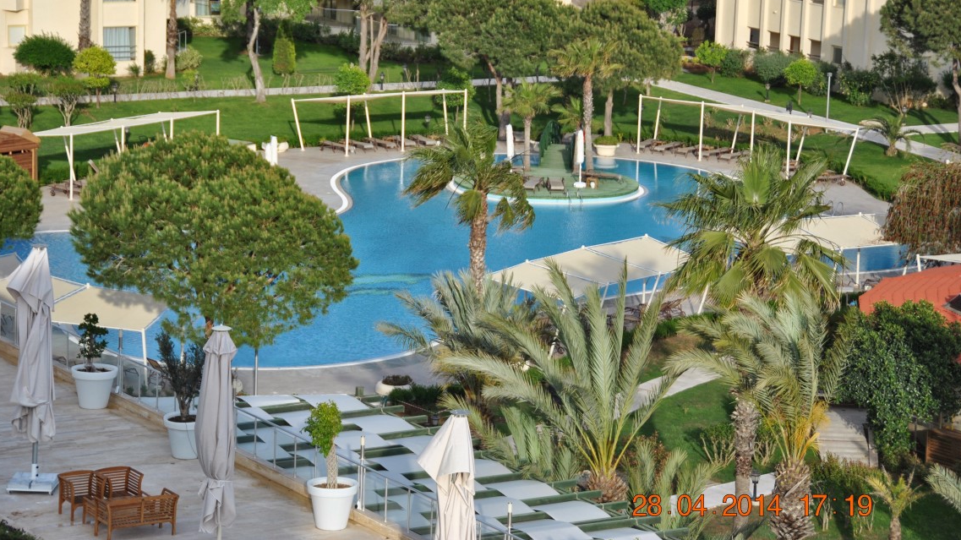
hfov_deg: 16.9
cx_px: 480
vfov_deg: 9.5
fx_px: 3236
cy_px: 230
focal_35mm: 127
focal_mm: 80
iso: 110
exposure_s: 1/500
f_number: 5.6
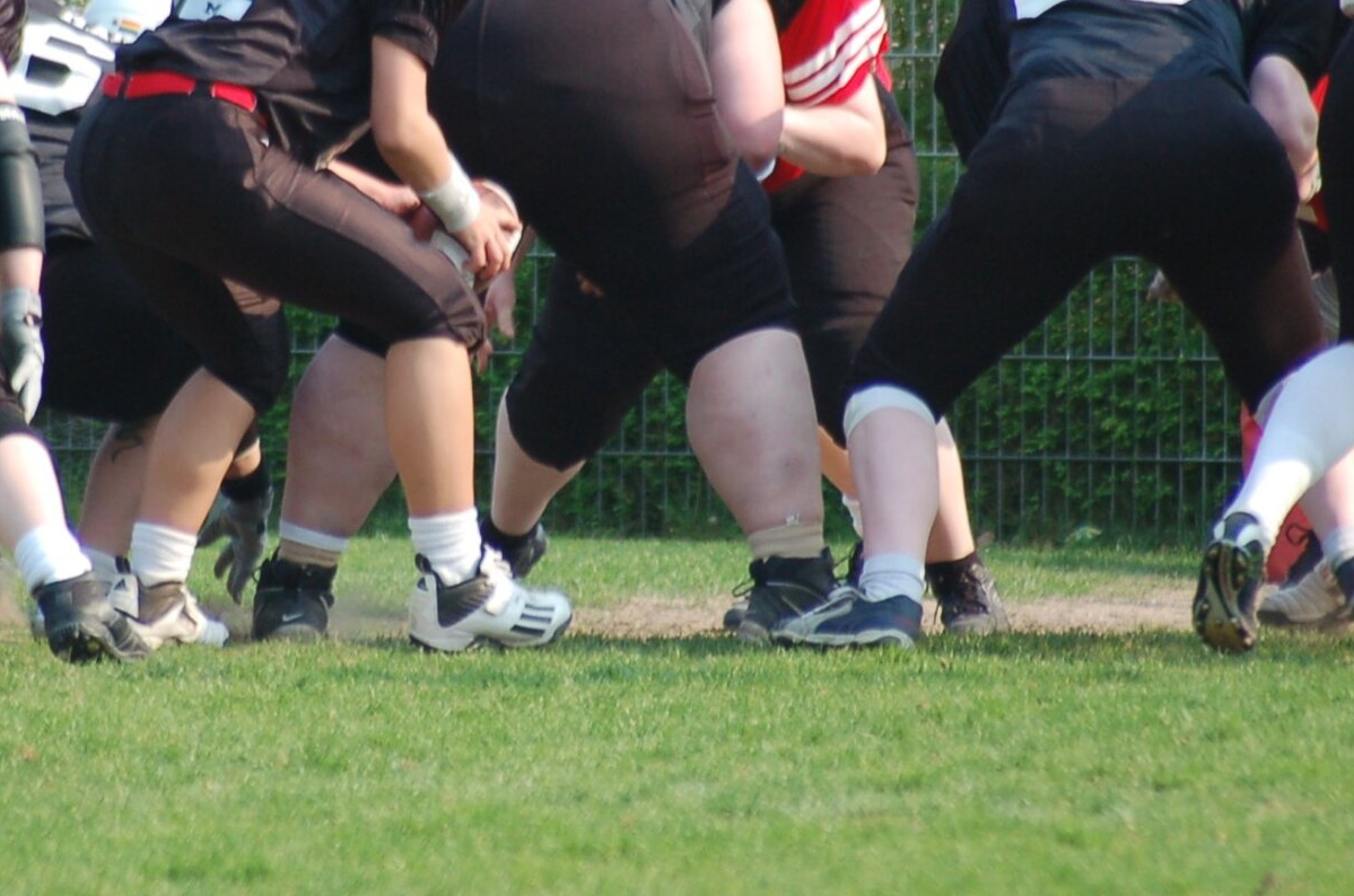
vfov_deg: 1.7
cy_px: 97
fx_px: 31001
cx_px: 444
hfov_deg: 2.5
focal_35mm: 826
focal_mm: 300
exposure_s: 1/500
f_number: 5.6
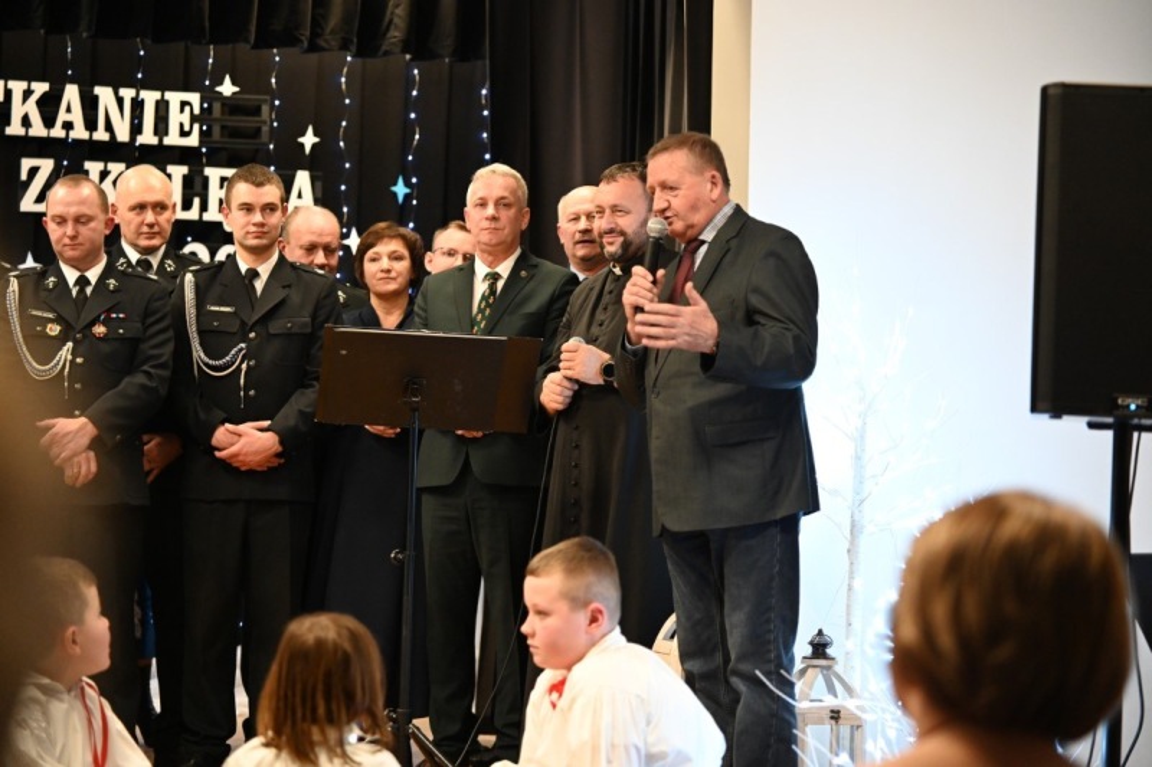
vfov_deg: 18.2
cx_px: 576
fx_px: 2399
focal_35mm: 75
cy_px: 384
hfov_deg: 27.0
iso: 3200
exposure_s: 1/125
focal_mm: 75
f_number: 2.8
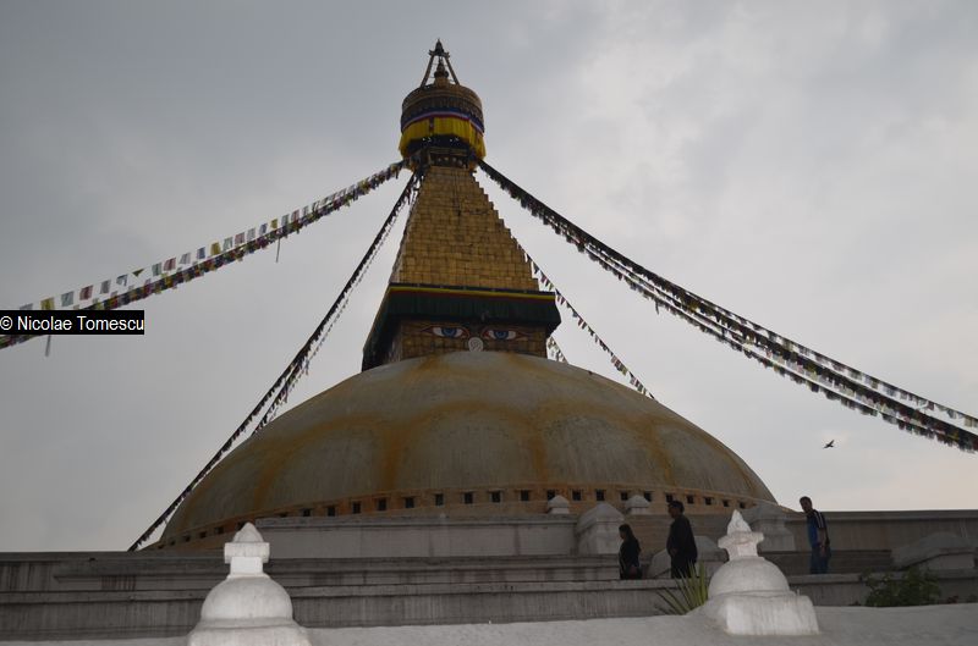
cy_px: 323
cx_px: 489
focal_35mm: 39
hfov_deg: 49.7
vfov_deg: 34.0
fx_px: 1057
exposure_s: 1/160
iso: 200
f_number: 4.2
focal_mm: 26
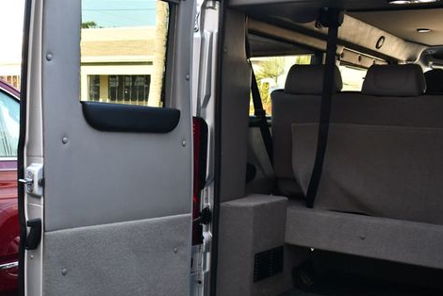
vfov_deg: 27.5
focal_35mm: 49
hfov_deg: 40.0
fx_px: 603
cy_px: 170
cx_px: 163
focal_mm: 18
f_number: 3.5
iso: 450
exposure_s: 1/250
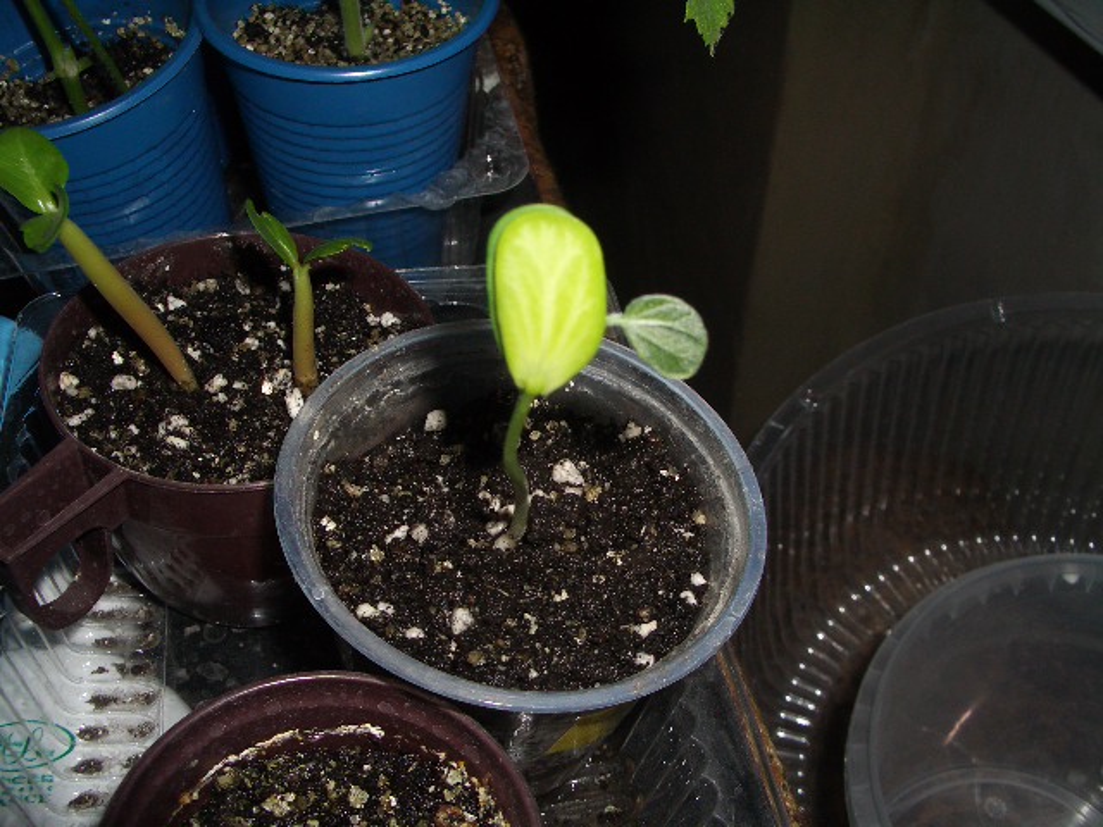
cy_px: 414
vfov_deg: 40.7
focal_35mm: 35
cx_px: 552
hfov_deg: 52.6
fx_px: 1115
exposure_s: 1/60
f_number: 4.3
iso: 80
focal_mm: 5.8
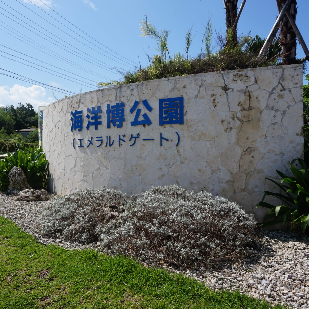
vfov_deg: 52.5
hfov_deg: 52.4
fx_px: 313
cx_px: 133
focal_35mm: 31
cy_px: 155
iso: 100
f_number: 14
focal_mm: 16
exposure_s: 1/100
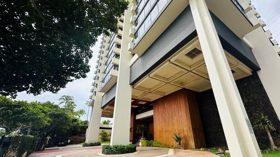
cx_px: 144
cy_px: 86
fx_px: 119
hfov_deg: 99.3
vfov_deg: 67.0
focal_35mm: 16
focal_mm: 2.22
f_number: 2.2
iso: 40
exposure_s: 1/774
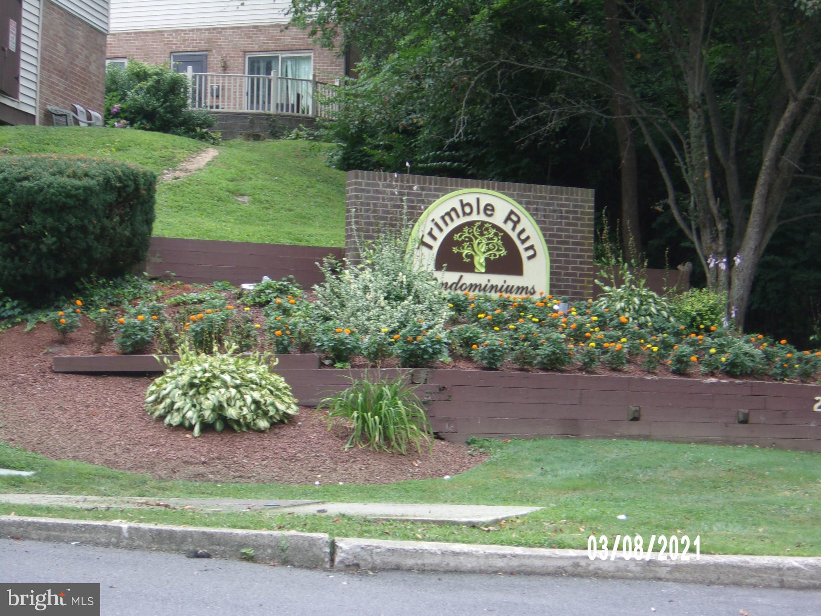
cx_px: 410
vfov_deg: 17.0
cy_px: 308
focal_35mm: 87
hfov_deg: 22.5
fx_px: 2063
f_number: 5.6
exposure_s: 1/80
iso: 80
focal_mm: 15.6
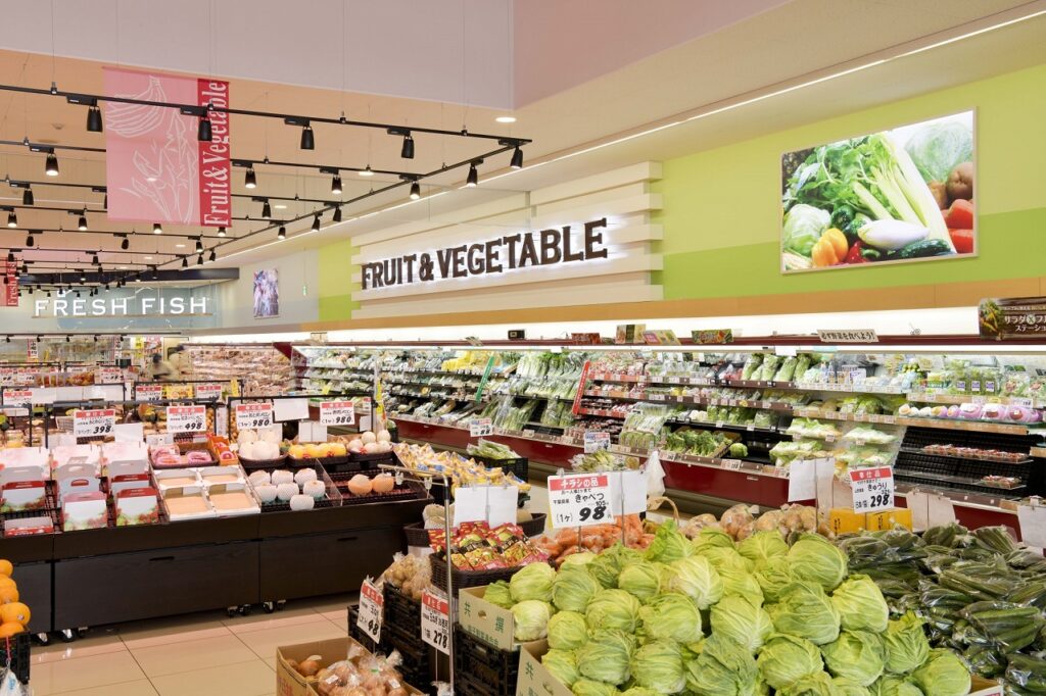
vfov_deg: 35.0
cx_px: 523
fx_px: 1104
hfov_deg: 50.7
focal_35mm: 38
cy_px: 348
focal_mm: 38
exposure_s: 1/6
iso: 100
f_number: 18
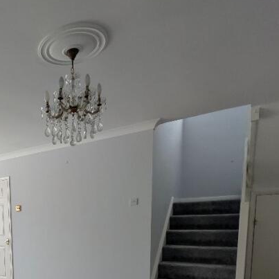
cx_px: 9
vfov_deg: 52.5
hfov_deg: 49.7
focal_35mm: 27
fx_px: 246
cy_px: 247
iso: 45
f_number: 1.7
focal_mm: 2.02
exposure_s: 1/980
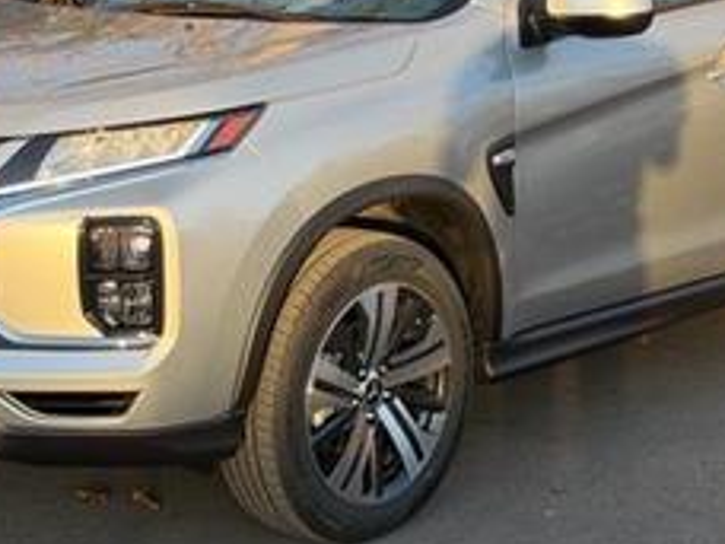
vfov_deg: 13.9
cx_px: 299
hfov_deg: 18.5
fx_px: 2220
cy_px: 146
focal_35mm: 106
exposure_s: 1/794
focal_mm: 6.76
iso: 80
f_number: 1.78
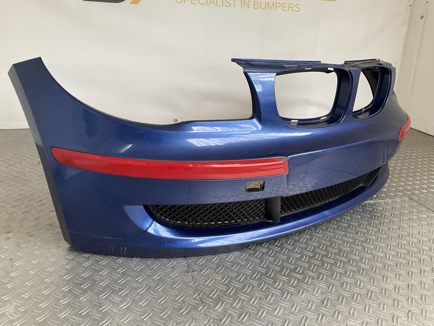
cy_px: 163
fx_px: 364
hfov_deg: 61.7
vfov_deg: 48.2
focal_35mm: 29
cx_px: 217
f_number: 1.8
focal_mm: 3
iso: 160
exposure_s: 1/60
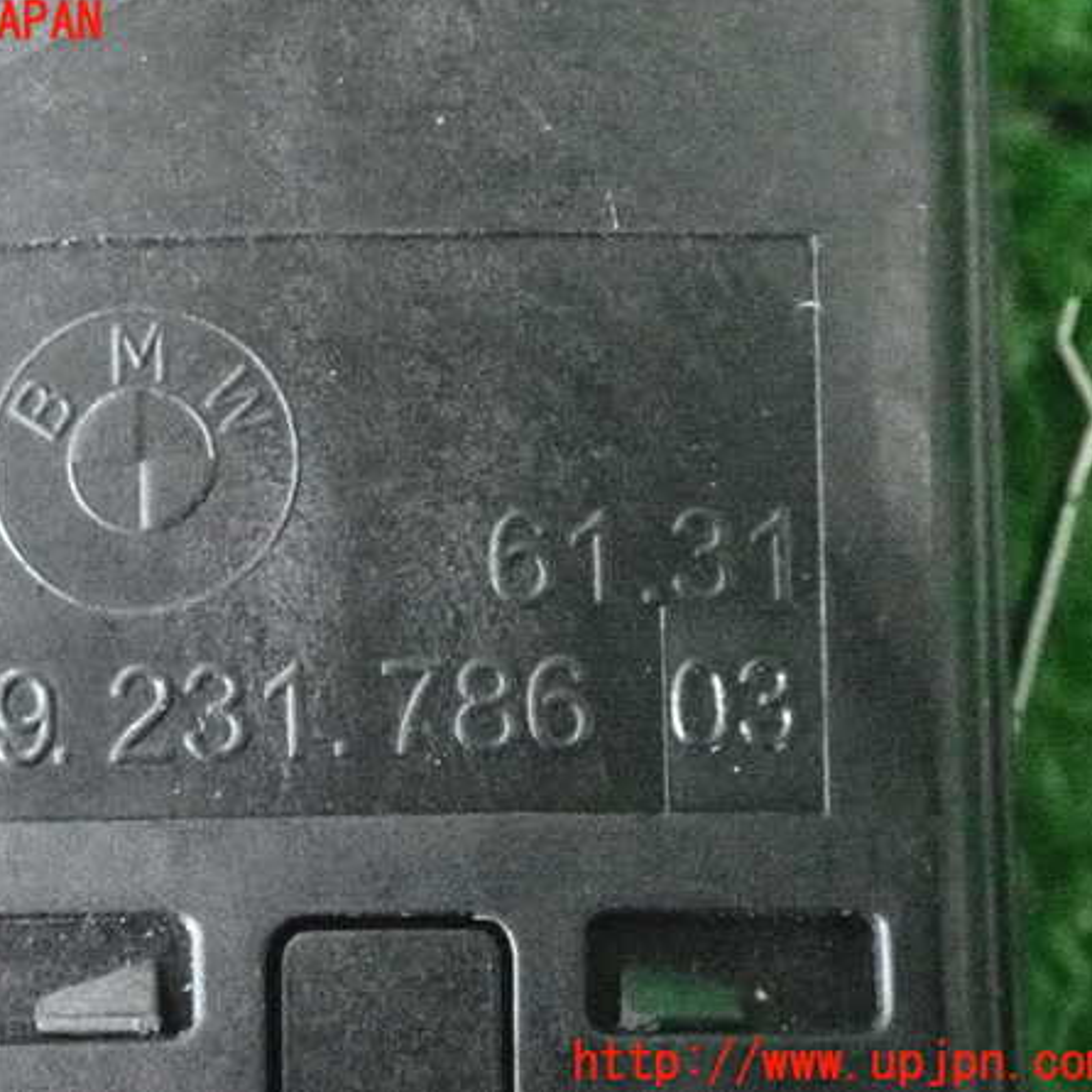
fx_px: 4247
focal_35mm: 119
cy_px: 544
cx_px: 392
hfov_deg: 14.6
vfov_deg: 14.7
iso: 12800
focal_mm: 18
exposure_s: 1/100
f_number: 4.9
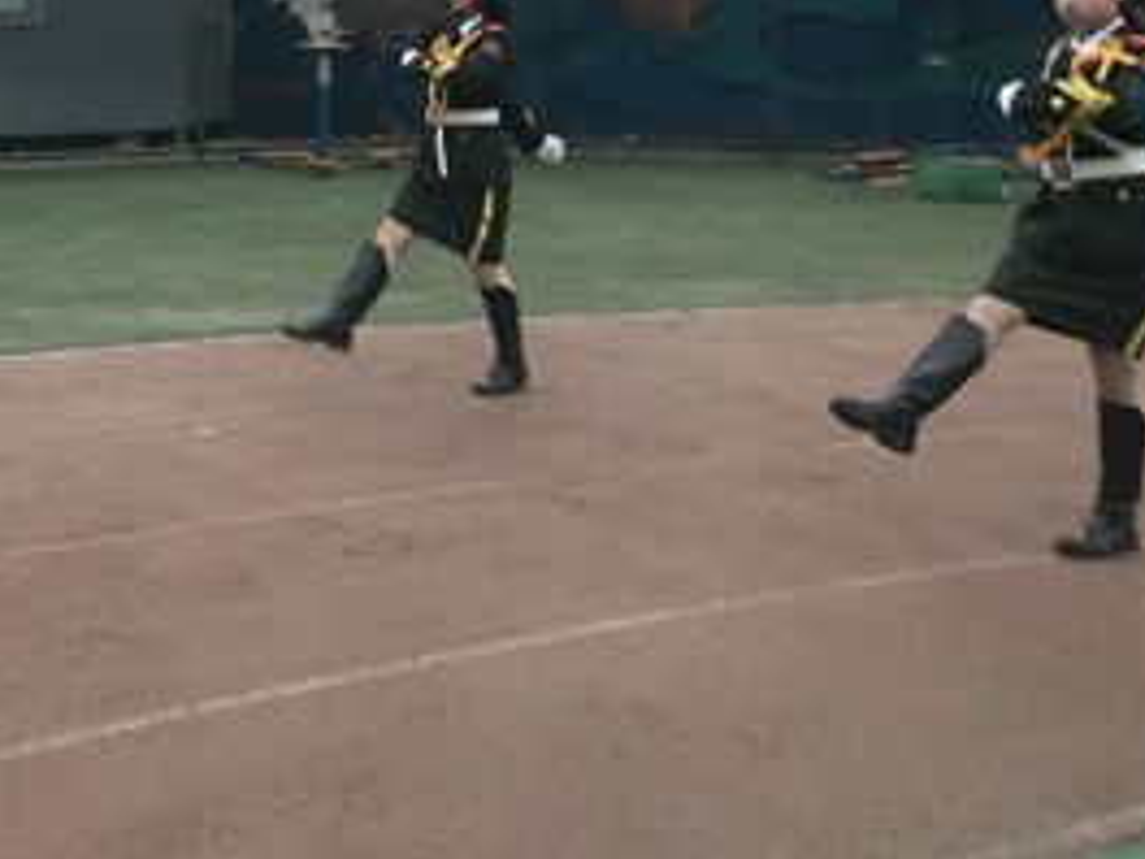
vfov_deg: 26.6
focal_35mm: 53
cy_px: 80
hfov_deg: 34.9
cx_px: 213
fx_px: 1753
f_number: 1.8
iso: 125
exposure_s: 1/33
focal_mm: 3.99
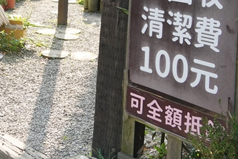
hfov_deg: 26.2
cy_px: -57
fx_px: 503
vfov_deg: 16.8
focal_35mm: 76
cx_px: 48
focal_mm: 18
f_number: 7.1
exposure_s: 1/250
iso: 500
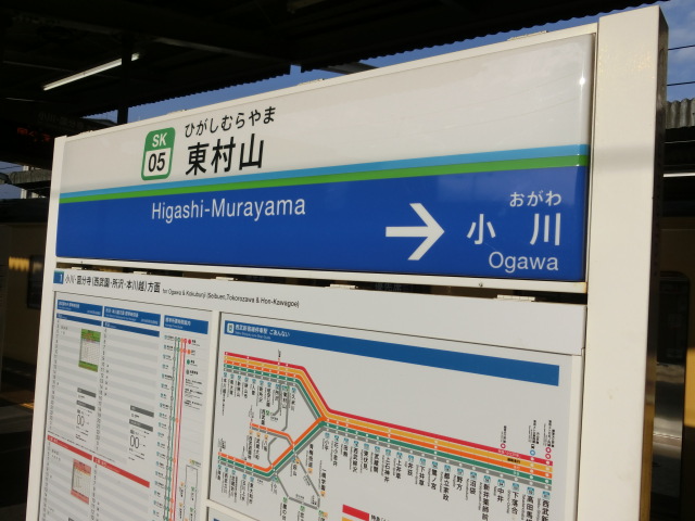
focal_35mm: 29
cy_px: 260
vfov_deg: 48.2
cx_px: 348
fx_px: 582
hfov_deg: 61.7
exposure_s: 1/500
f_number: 7.4
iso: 80
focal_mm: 5.2
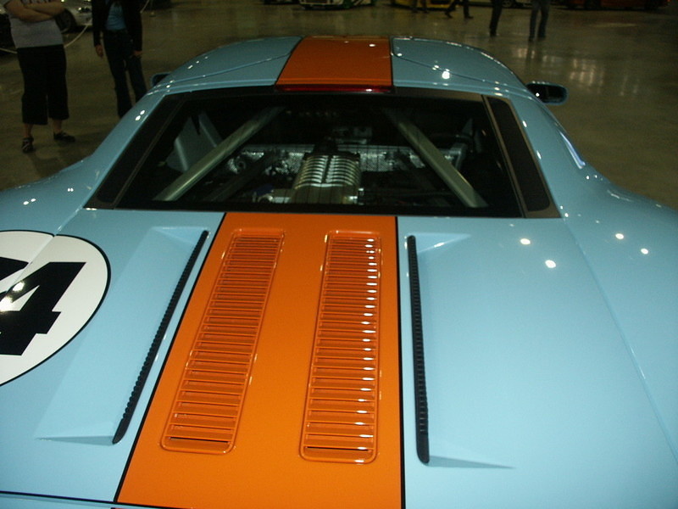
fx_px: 568
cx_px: 339
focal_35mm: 29
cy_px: 254
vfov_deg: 48.2
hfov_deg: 61.7
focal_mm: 7.59
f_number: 2.8
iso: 200
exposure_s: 1/45
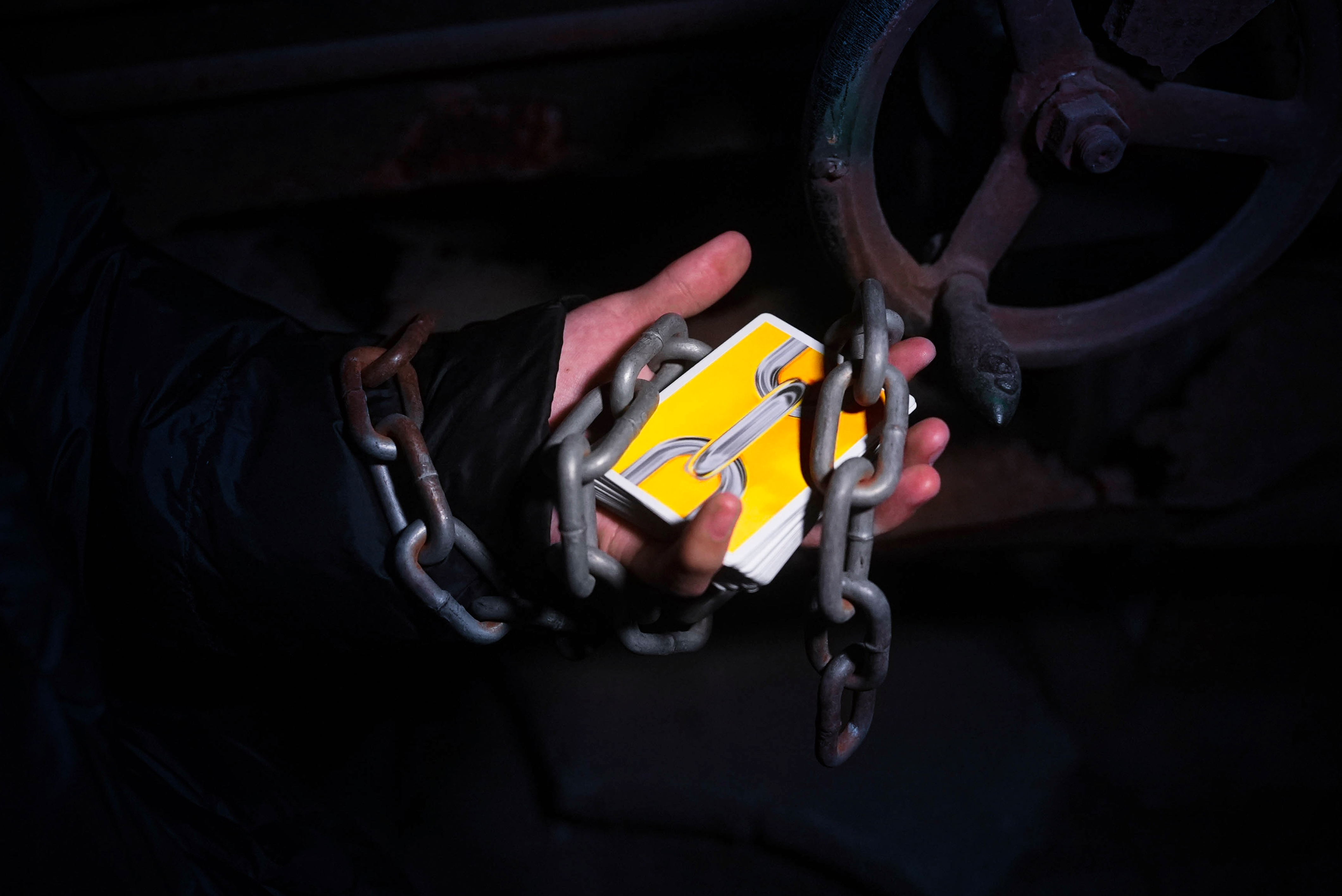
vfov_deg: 27.0
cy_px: 448
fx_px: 1865
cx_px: 671
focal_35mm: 50
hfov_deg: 39.6
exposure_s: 1/1600
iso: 125
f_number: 2.8
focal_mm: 50
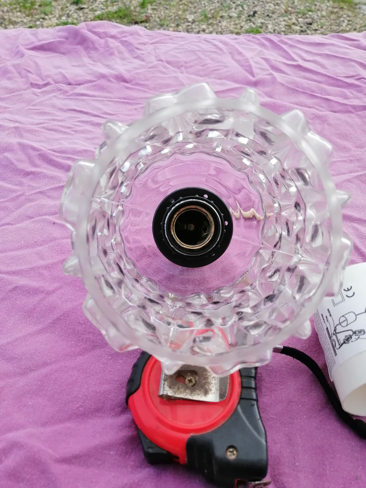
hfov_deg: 53.1
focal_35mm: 26
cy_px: 244
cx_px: 183
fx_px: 367
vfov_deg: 67.3
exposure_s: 1/900
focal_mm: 3.96
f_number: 1.8
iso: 125
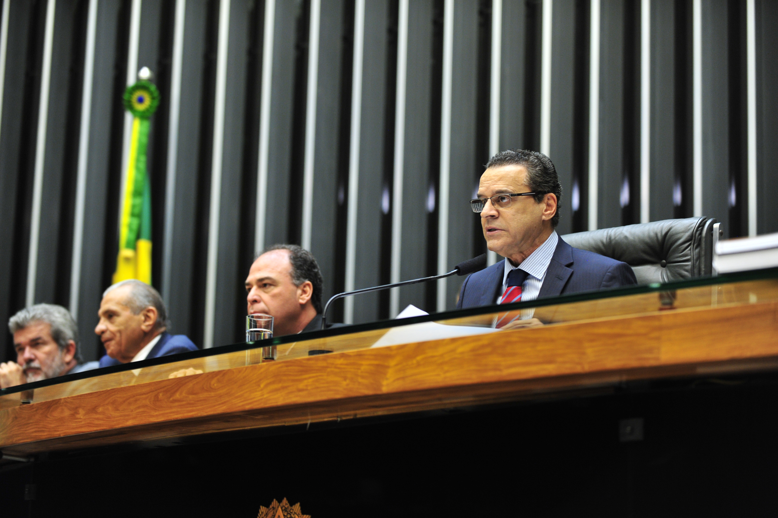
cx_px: 389
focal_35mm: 95
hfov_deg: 21.5
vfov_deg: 14.4
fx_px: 2052
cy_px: 259
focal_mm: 95
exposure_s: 1/80
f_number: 2.8
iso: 1250
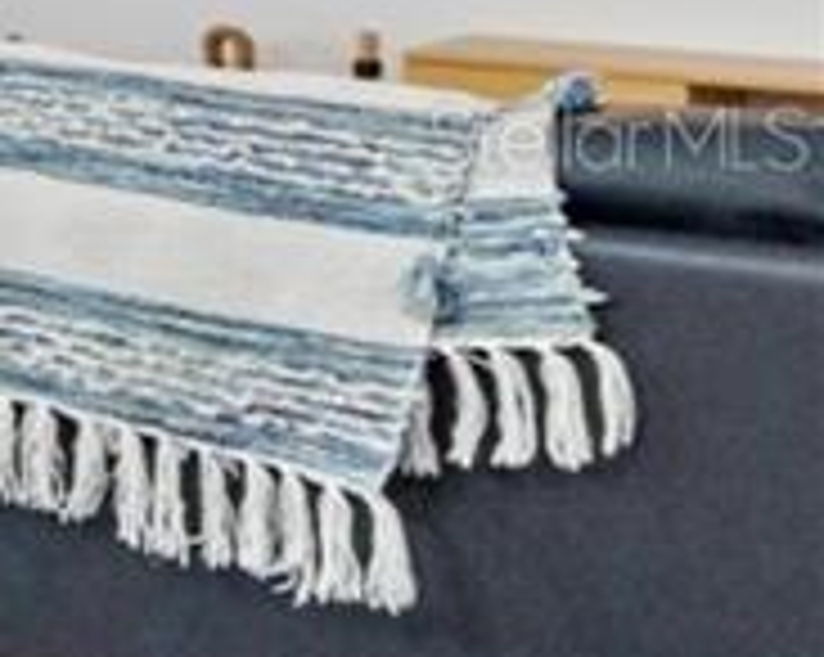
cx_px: -2774
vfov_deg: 13.3
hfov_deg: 7.4
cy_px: 137
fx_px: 2802
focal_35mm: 115
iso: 400
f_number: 8
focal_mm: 14
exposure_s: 1/30
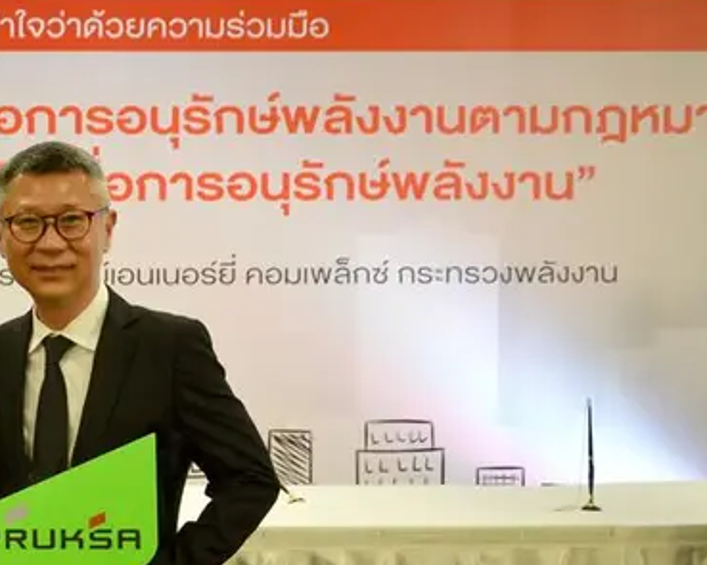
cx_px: -13
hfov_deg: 19.5
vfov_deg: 16.2
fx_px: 1987
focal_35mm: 95
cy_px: 320
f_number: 4.2
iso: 1000
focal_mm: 32
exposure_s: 1/250
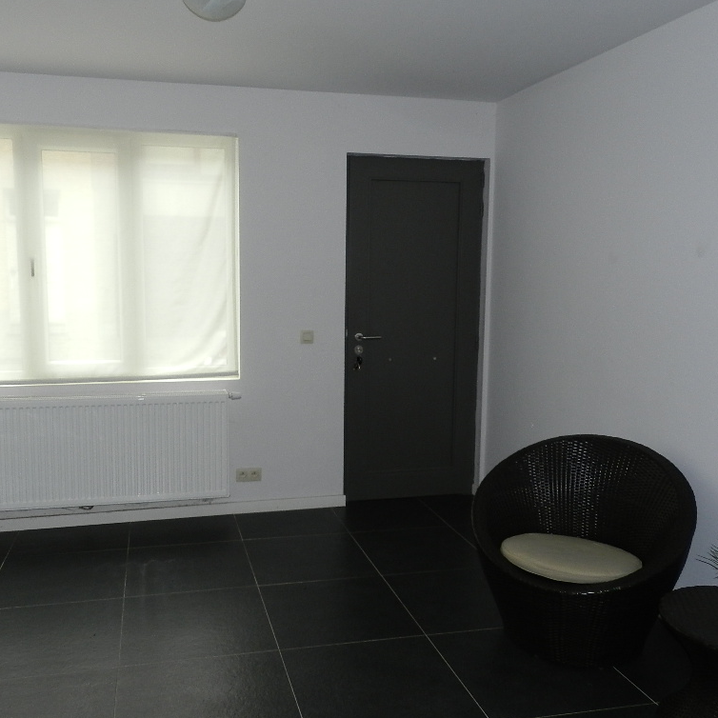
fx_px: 704
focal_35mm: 30
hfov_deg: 53.9
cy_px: 365
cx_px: 318
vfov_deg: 54.0
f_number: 3.5
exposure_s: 1/30
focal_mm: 4.5
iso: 200
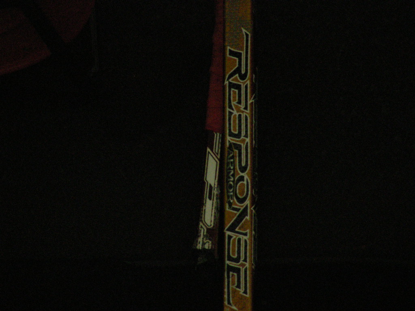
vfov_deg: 3.9
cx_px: 208
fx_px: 4556
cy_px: 156
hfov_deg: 5.2
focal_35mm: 380
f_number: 3.5
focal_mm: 63.3
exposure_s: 1/60
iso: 800
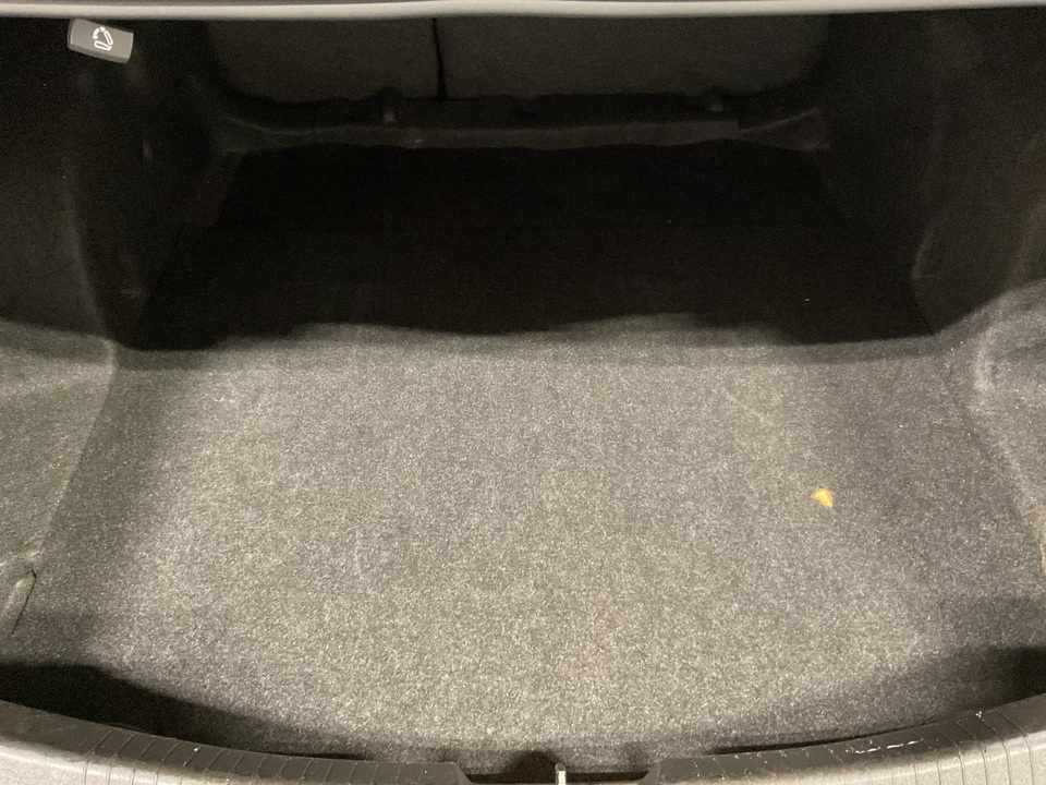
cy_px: 392
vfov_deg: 48.2
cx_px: 523
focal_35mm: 29
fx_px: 876
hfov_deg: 61.7
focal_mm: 3
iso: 500
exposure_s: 1/25
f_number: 1.8
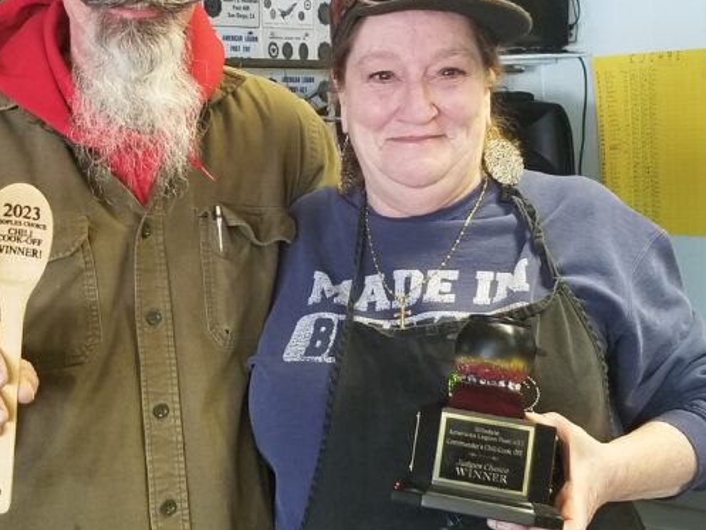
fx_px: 918
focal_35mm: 45
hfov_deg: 41.5
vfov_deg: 32.1
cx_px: 232
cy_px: 210
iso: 200
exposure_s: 1/30
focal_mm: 4.25
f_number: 1.7
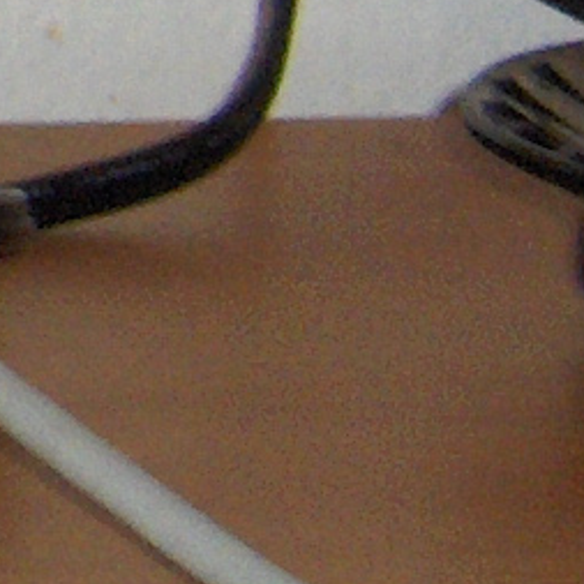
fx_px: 6738
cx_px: -1803
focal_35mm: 353
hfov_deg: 4.5
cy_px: -937
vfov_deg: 4.8
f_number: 2.8
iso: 100
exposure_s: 1/60
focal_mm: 8
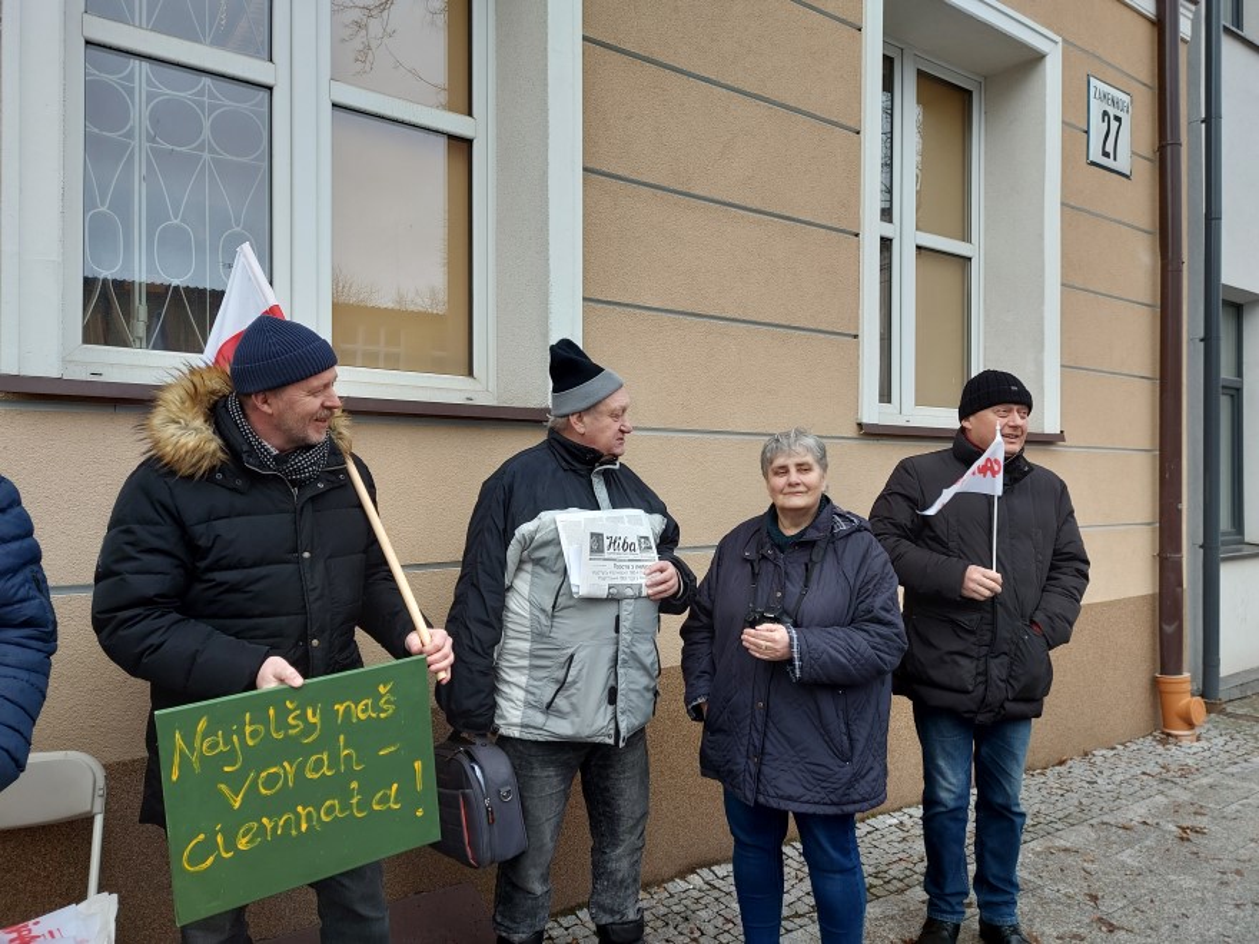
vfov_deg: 56.8
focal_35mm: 24
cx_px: 630
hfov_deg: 71.6
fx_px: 873
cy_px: 472
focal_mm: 5.23
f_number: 1.8
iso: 32
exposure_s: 1/100
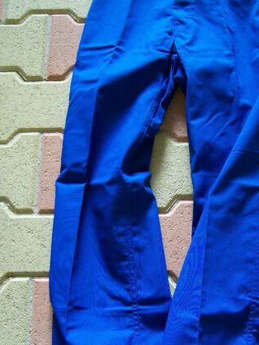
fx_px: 518
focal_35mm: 52
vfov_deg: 36.6
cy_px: 210
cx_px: 177
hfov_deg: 27.9
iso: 64
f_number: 2.7
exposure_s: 1/125
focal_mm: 6.1
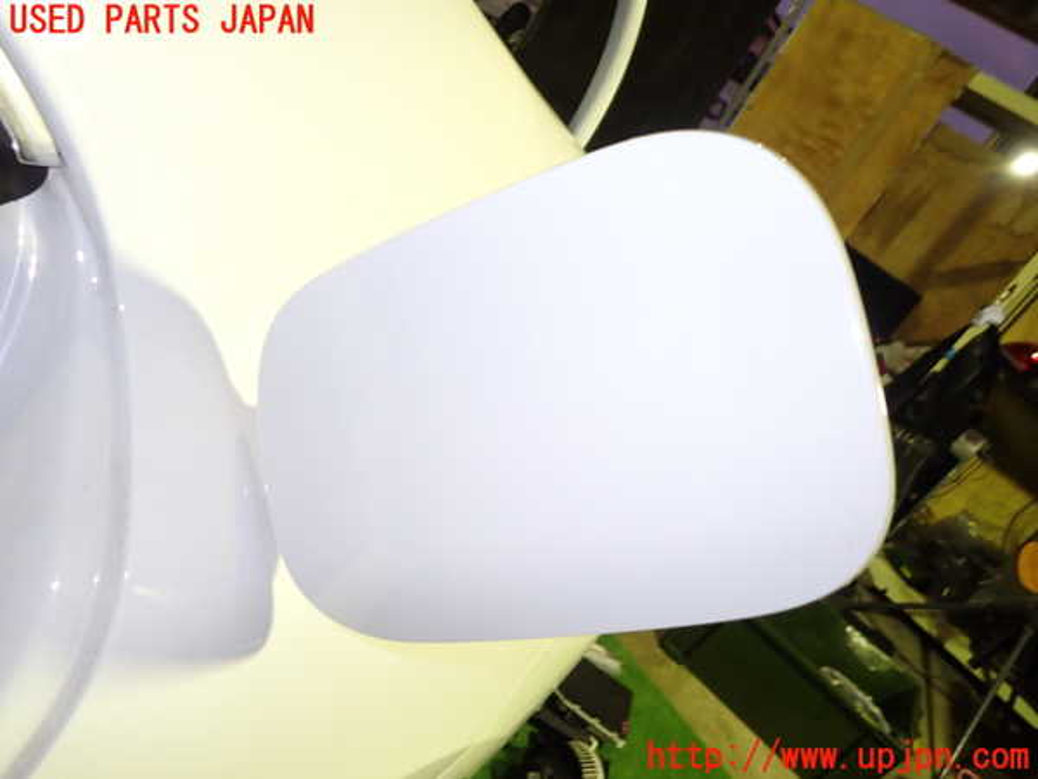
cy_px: 390
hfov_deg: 69.4
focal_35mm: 25
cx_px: 519
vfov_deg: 54.9
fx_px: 750
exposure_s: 1/30
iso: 200
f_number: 2
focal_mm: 4.5
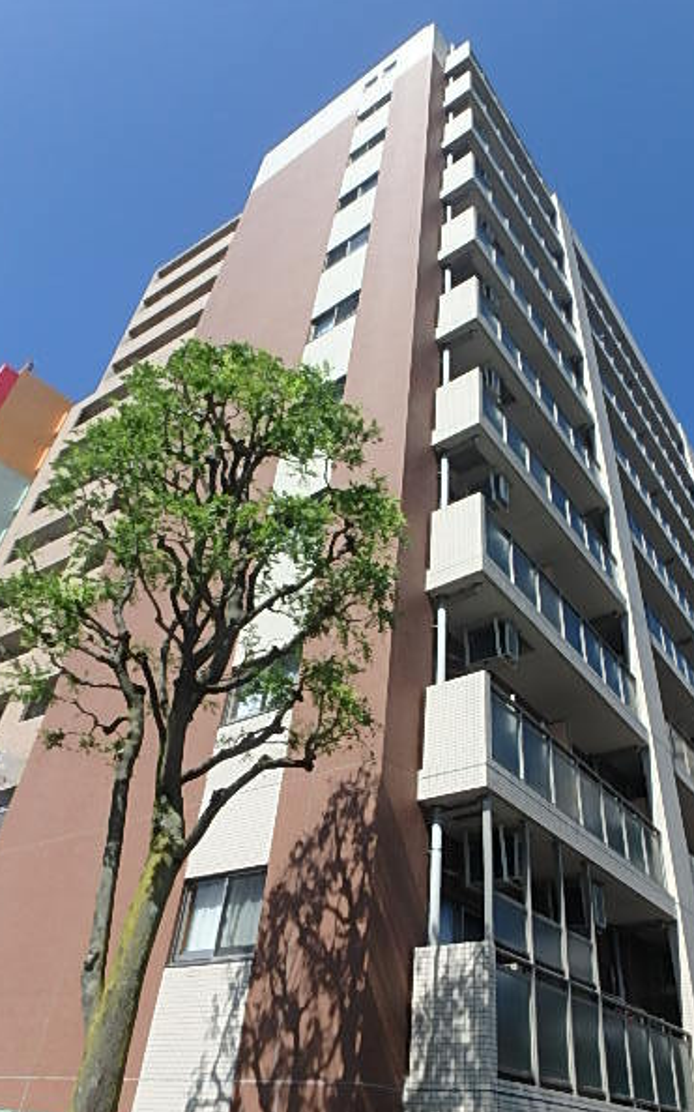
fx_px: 727
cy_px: 558
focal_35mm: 24
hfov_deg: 50.7
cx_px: 423
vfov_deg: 74.8
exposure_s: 1/500
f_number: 6
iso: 125
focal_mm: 3.7
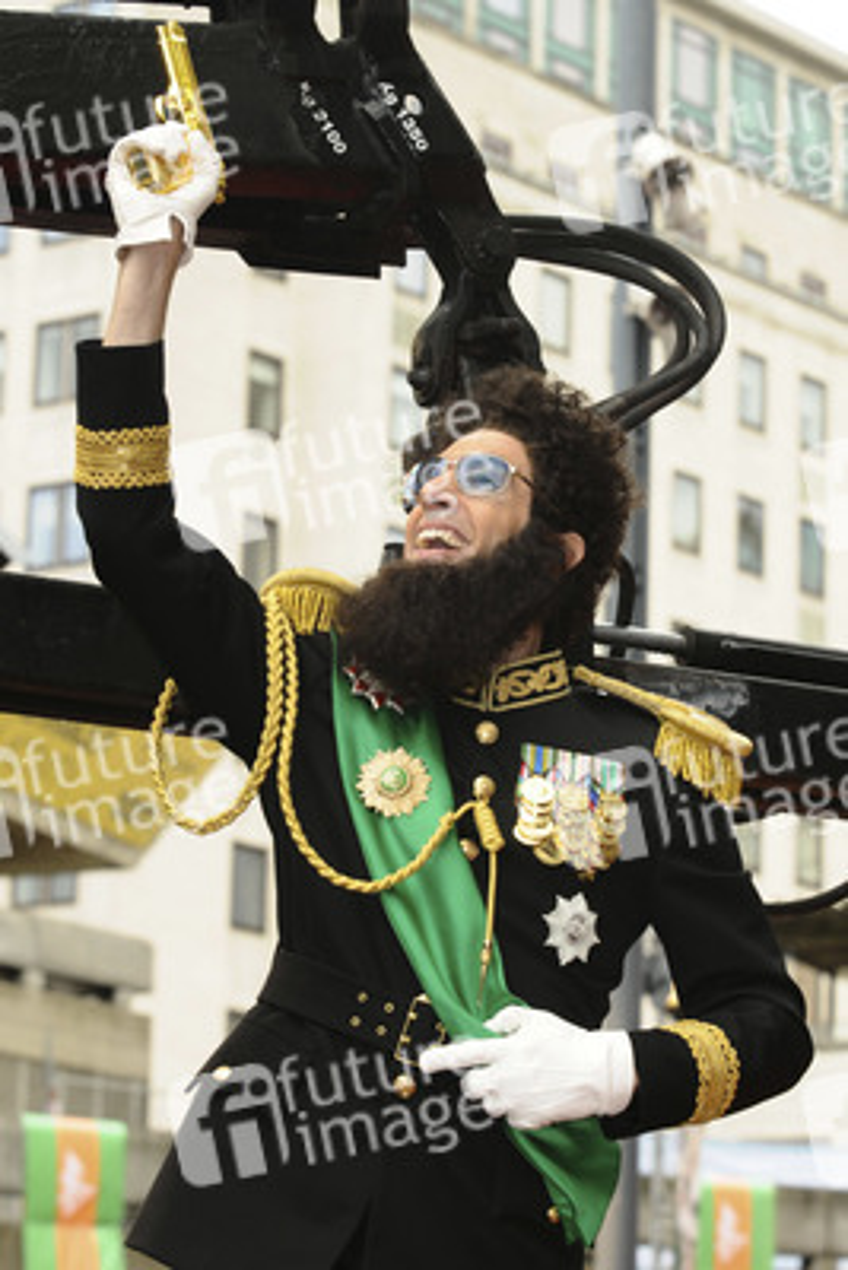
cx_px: 424
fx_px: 4236
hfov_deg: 11.4
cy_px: 635
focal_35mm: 120
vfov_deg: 17.1
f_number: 5.6
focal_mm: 80
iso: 640
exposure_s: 1/200
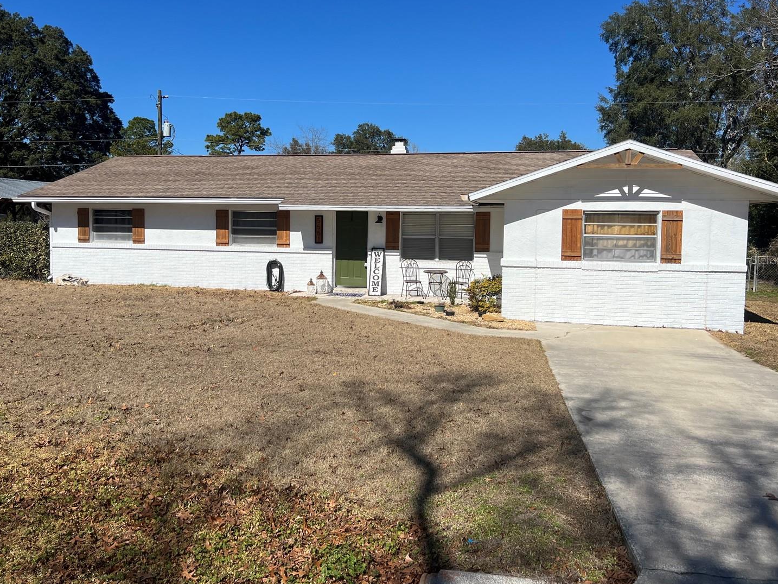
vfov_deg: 48.2
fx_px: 652
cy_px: 259
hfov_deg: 61.6
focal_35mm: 29
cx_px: 368
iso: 50
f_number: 1.5
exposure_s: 1/7463
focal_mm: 5.7
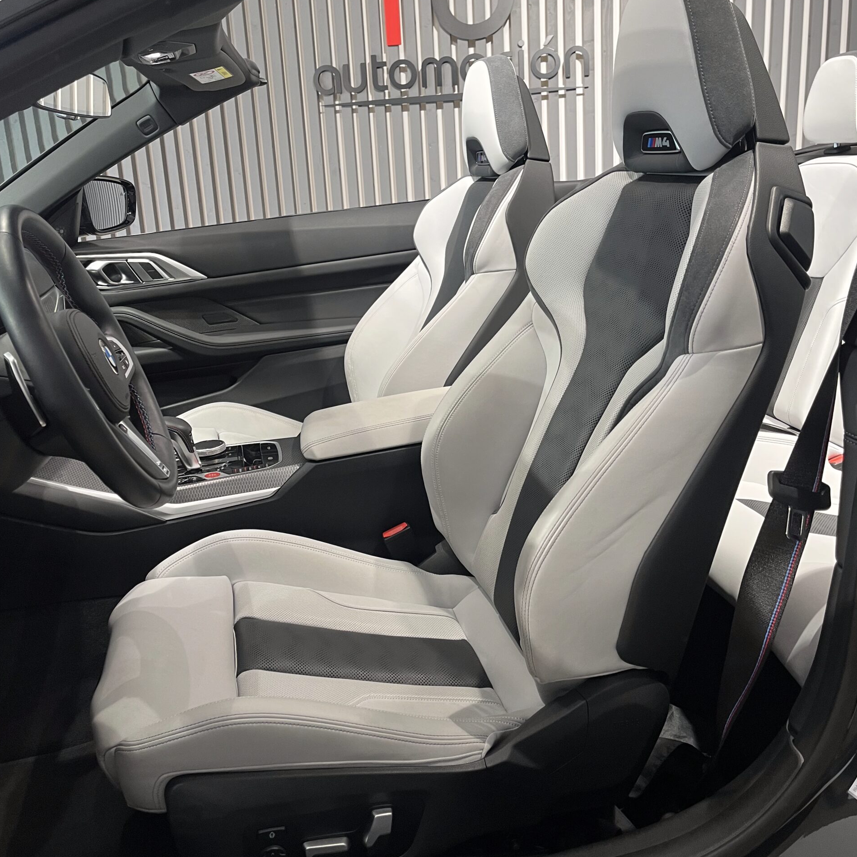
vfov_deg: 52.4
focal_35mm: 31
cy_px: 384
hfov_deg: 52.5
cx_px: 429
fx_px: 868
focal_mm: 5.1
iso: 80
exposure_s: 1/50
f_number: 1.6
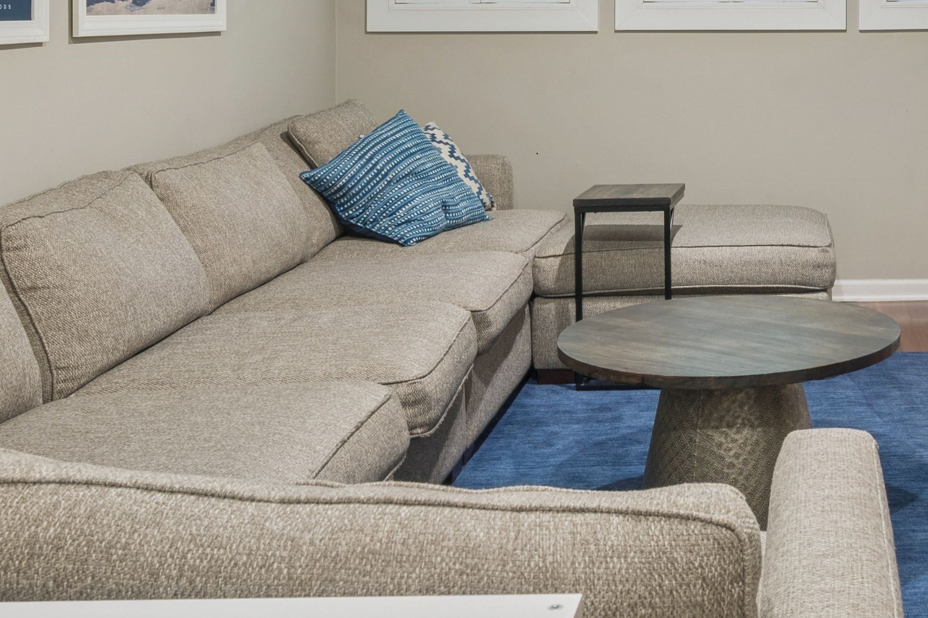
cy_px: 162
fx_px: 1392
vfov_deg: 24.8
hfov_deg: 34.8
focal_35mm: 54
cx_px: 833
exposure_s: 1/5
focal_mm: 21
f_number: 11
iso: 200
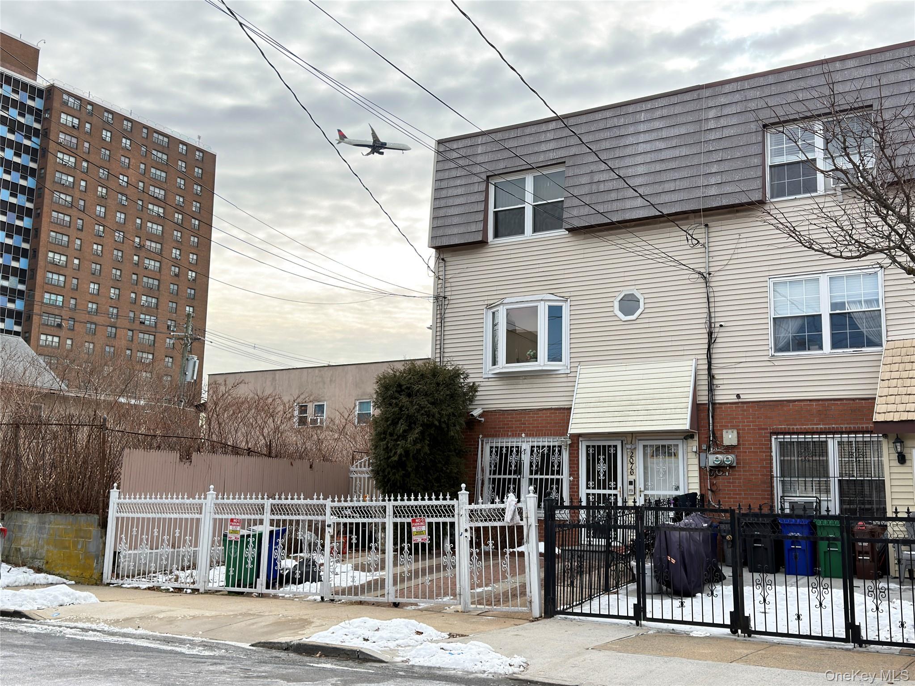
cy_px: 343
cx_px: 458
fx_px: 1031
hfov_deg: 47.9
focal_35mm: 39
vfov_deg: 36.8
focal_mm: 6.76
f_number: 1.78
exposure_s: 1/2494
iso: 80
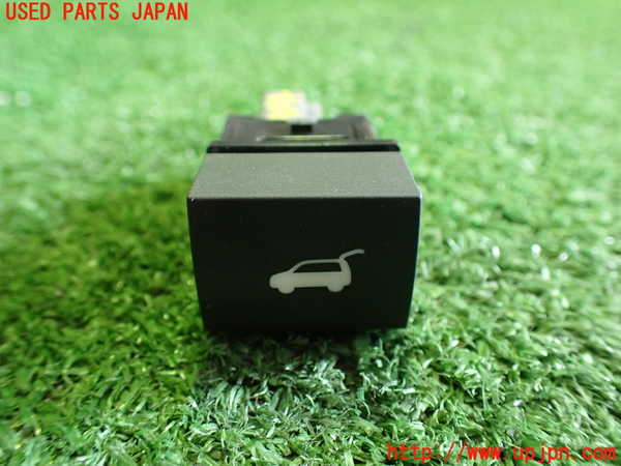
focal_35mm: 30
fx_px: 538
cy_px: 233
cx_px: 310
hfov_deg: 60.0
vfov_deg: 46.8
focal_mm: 5.4
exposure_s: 1/40
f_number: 2.3
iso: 800
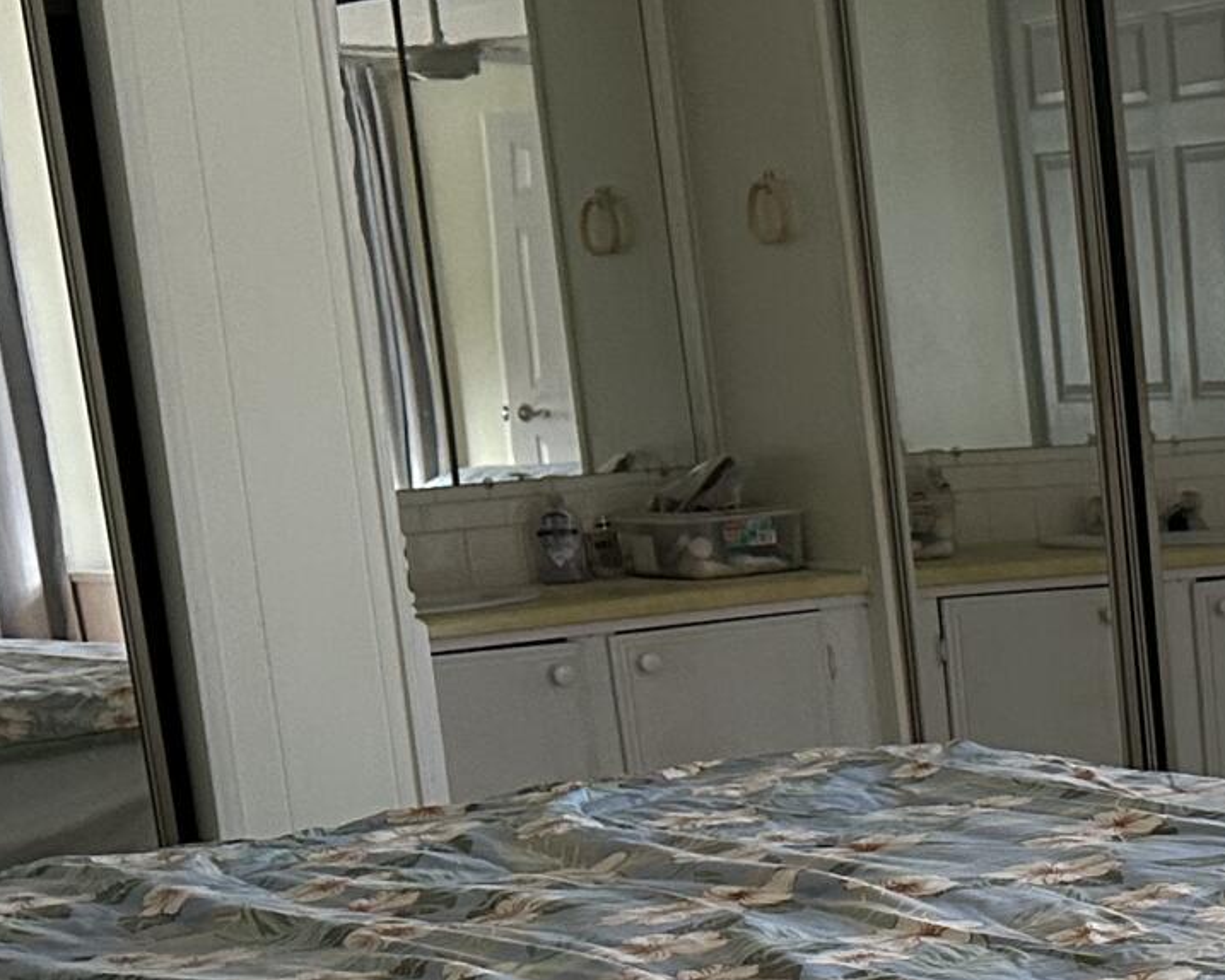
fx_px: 3554
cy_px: 934
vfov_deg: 15.5
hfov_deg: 17.5
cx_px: 1845
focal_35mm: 98
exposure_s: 1/60
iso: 320
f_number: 1.78
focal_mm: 6.86
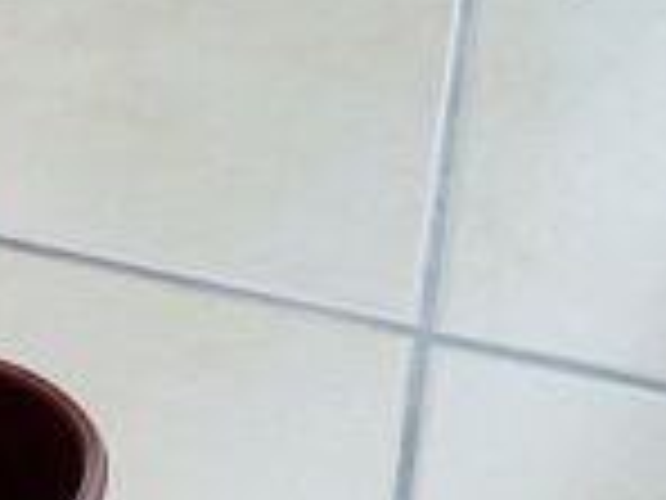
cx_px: -270
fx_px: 1751
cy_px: 784
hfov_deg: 19.4
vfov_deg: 14.9
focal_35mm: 91
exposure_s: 1/60
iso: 100
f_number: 3.3
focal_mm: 4.7
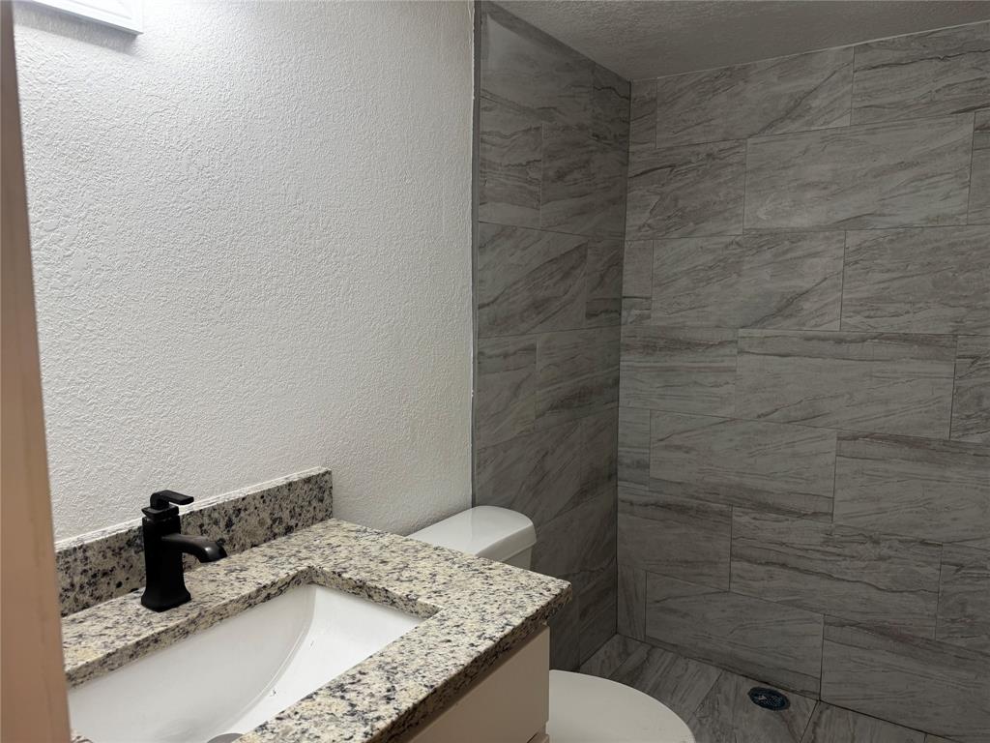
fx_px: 686
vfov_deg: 56.8
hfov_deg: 71.6
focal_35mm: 24
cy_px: 372
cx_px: 495
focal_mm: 6.76
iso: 125
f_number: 1.78
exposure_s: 1/60
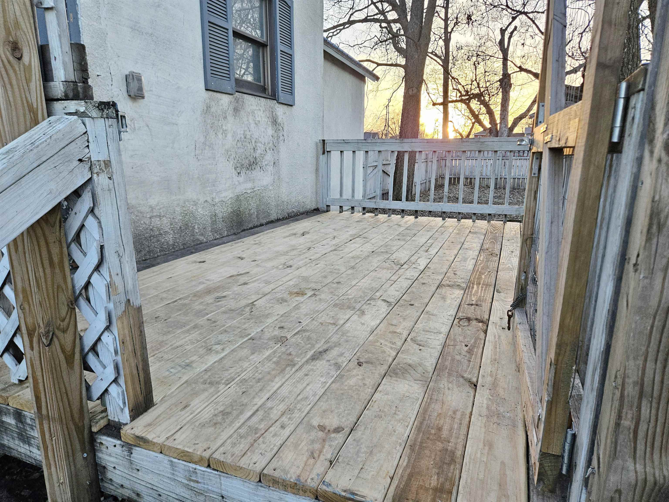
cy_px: 251
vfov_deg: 58.9
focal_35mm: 23
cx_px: 334
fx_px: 445
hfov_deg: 73.9
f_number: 1.8
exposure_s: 1/120
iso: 64
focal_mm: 5.4
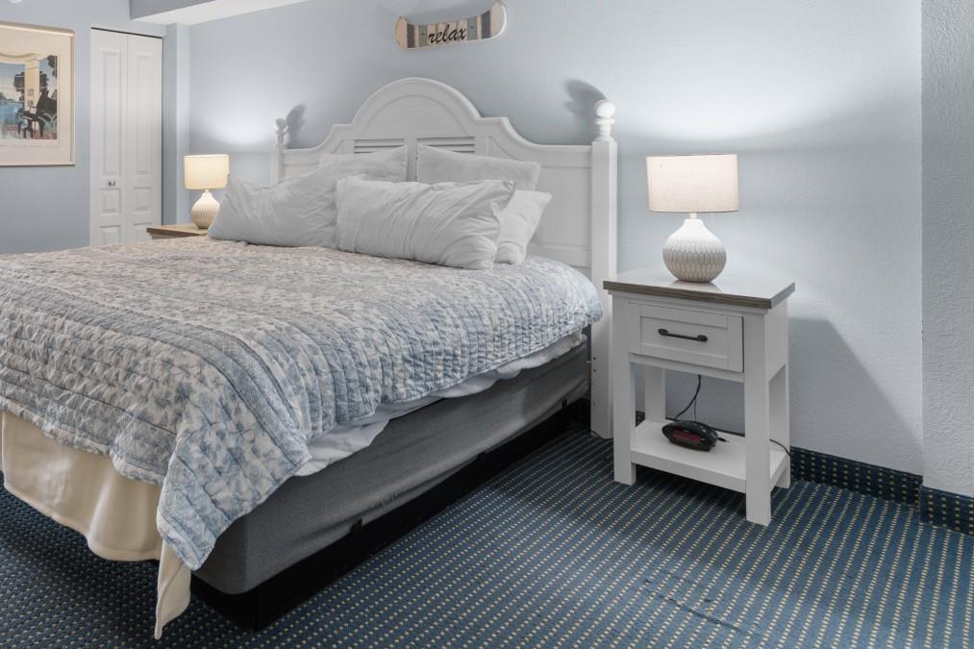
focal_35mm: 24
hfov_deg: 70.2
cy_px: 142
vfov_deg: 50.3
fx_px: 649
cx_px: 279
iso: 100
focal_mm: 10
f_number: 4.5
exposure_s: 2.5
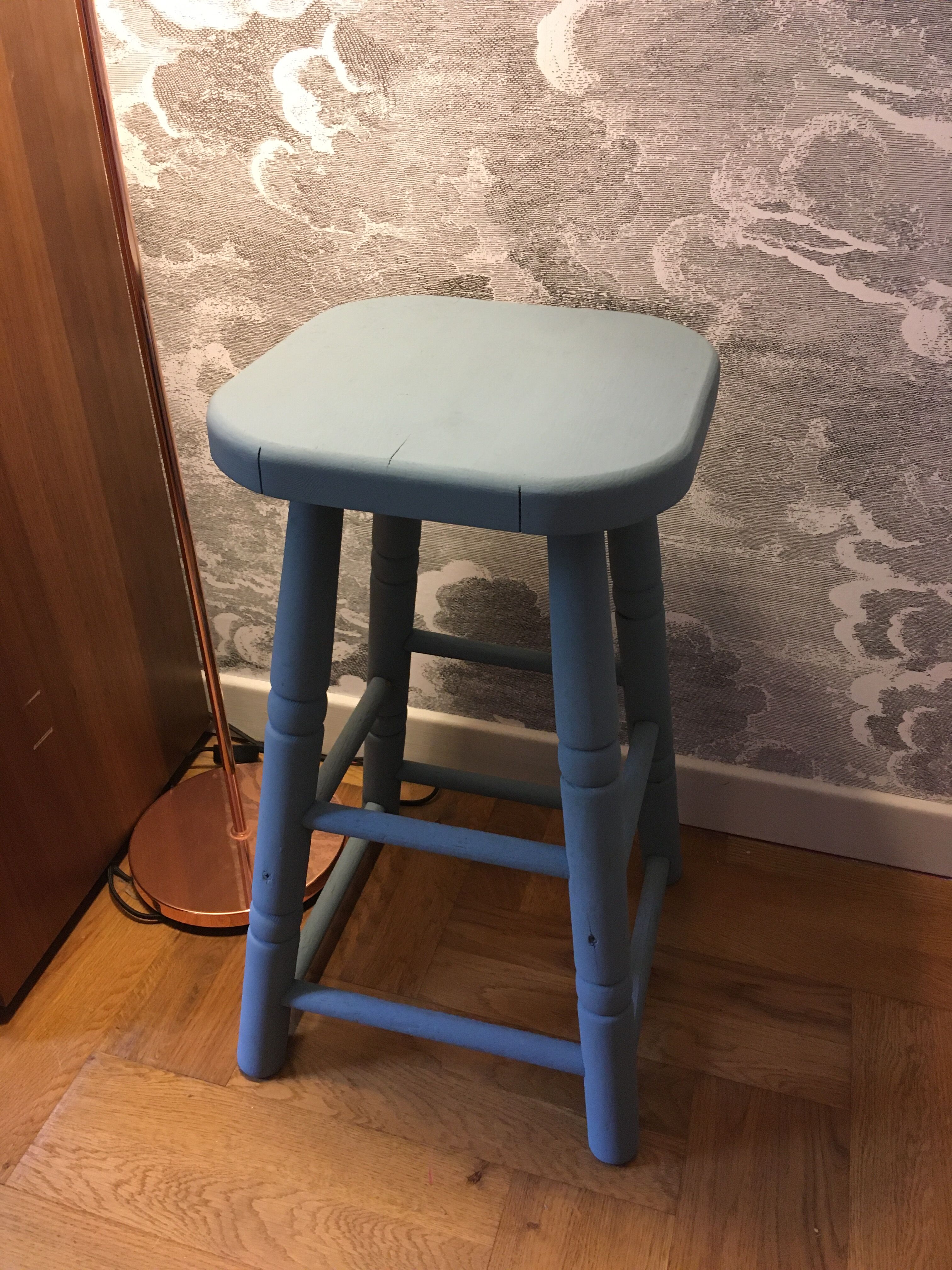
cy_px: 635
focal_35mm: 29
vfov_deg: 61.7
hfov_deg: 48.2
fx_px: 1063
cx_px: 476
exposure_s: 1/20
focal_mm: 4.15
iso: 200
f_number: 2.2
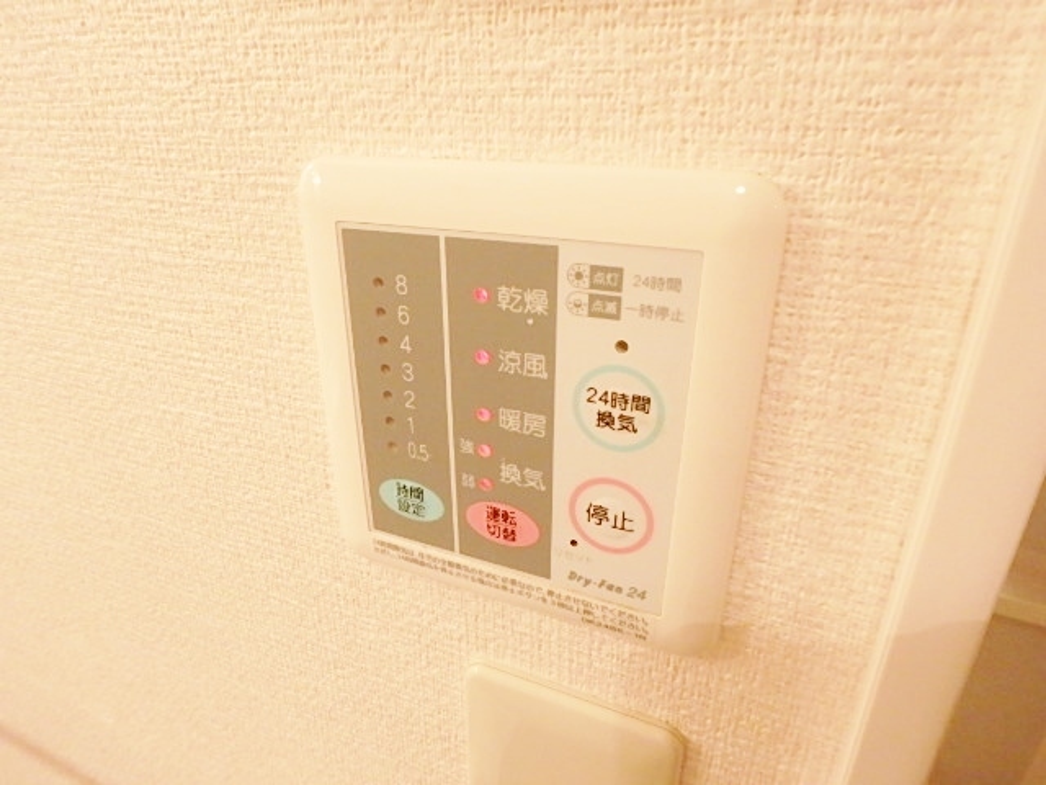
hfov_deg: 79.0
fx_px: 635
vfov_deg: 63.4
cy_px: 392
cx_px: 523
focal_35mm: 21
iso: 800
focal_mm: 3.7
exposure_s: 1/80
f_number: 3.5
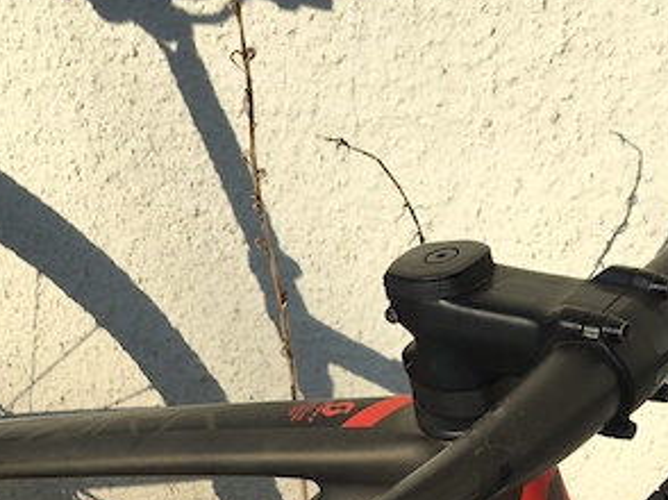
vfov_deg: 17.9
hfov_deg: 24.7
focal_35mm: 79
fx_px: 1523
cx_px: 327
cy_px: 575
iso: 25
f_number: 2.2
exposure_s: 1/1672
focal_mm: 4.15
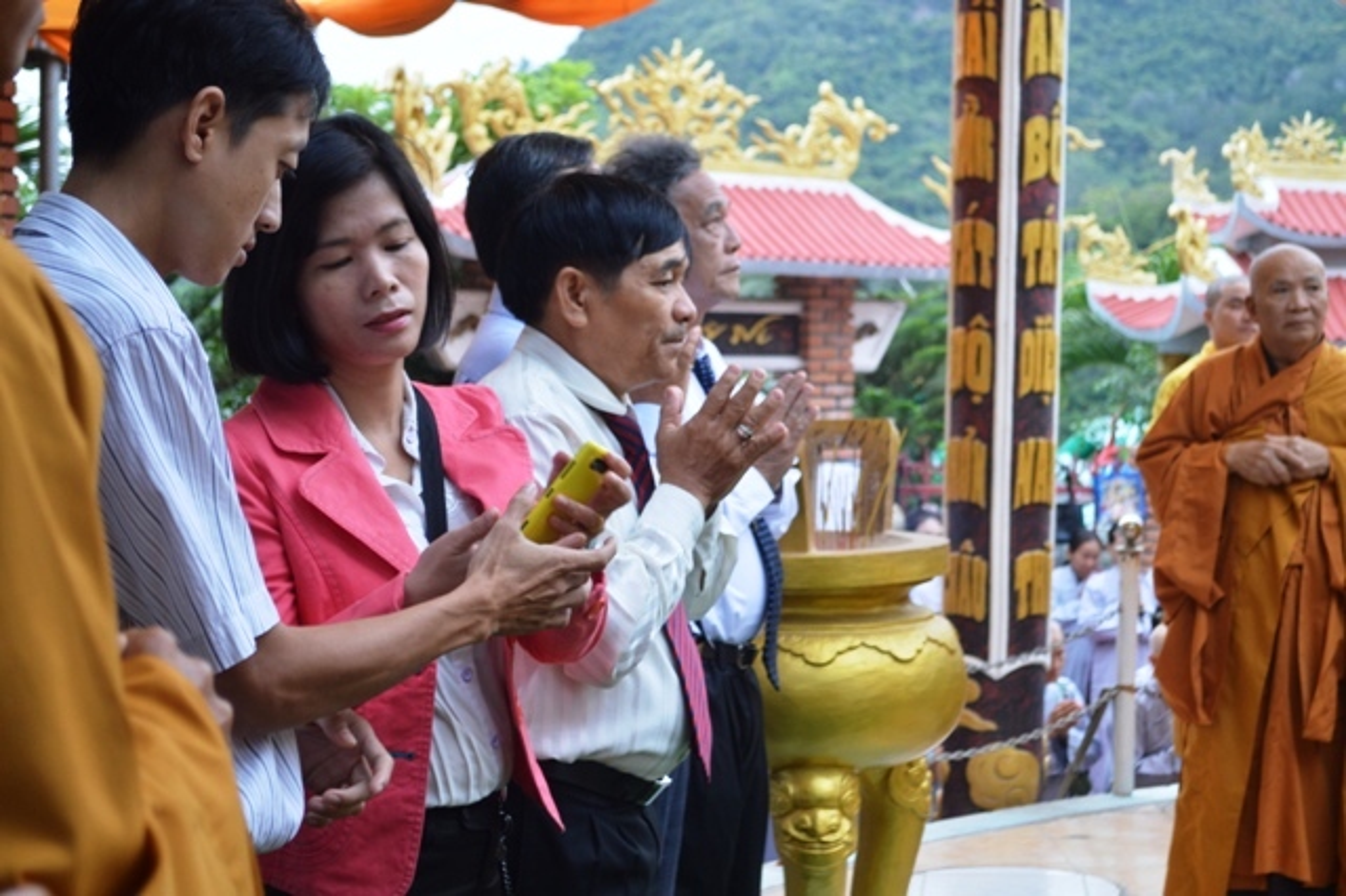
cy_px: 448
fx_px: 2354
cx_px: 673
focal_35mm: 63
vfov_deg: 21.5
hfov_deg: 31.9
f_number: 5.3
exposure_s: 1/40
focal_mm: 42
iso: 400
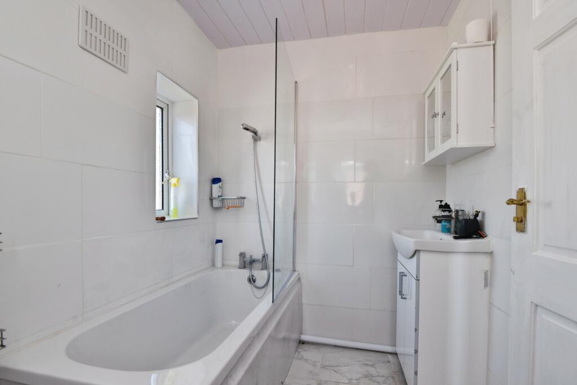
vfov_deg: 73.8
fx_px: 256
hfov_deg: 96.7
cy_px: 192
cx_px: 288
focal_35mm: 16
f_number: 7.1
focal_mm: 16
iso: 400
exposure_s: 1/60
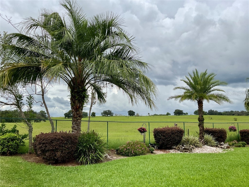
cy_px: 94
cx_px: 124
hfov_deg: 61.7
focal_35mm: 29
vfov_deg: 48.2
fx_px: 209
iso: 16
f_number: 1.8
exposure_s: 1/2801
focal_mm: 3
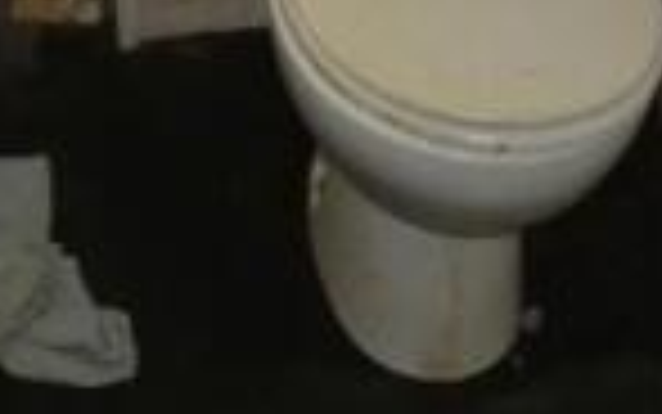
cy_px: -466
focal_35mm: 84
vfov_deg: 13.1
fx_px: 1516
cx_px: 408
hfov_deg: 24.6
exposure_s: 1/60
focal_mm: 3.6
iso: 400
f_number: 2.8
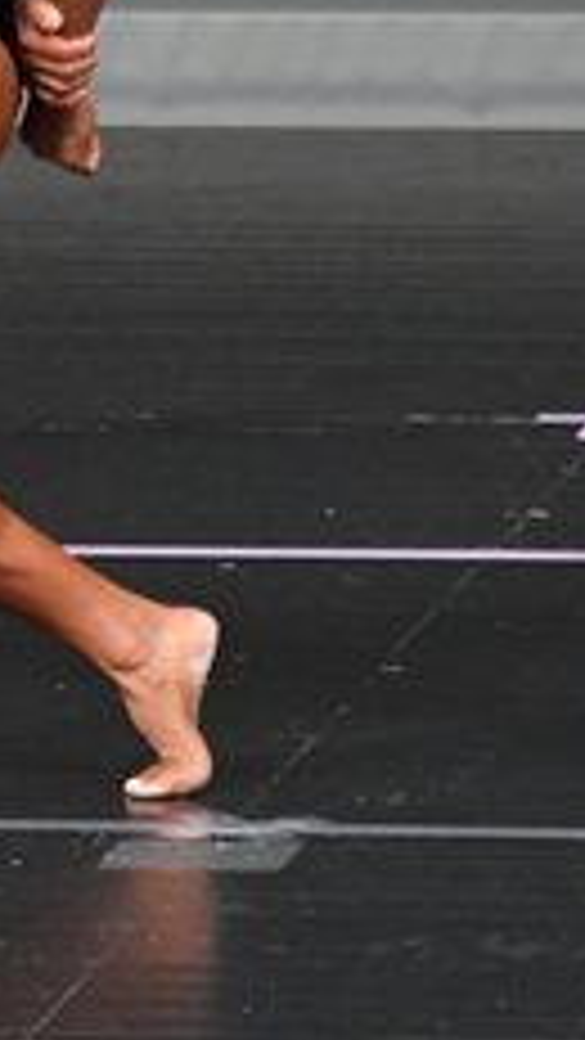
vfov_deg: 2.0
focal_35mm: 1106
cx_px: -353
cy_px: 14
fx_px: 30489
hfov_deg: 1.1
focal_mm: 210
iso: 4000
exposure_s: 1/400
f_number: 5.6
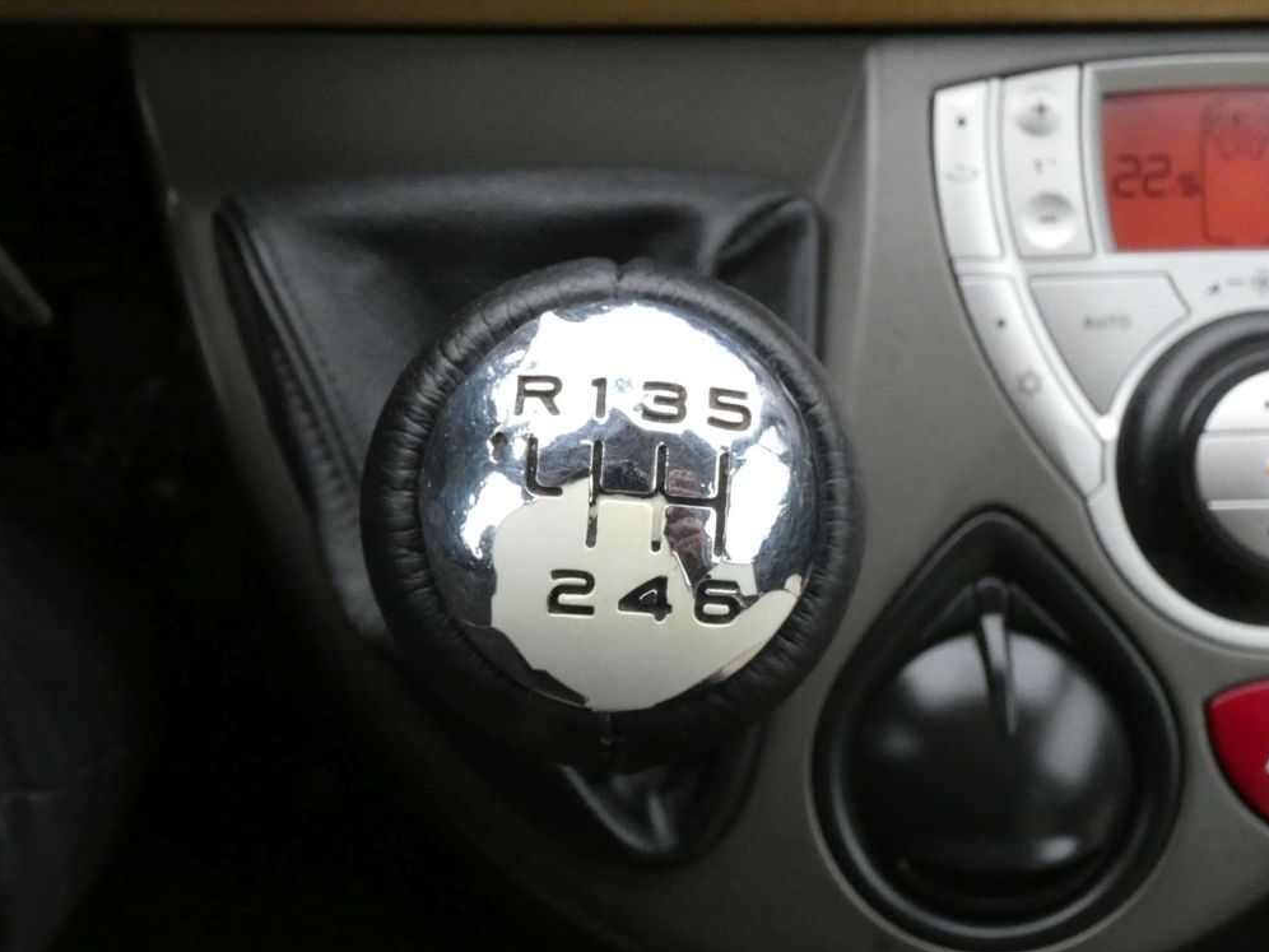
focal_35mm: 36
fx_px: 1320
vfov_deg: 39.7
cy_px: 487
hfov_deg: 51.4
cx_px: 649
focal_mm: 6.2
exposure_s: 1/80
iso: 1000
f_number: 5.6
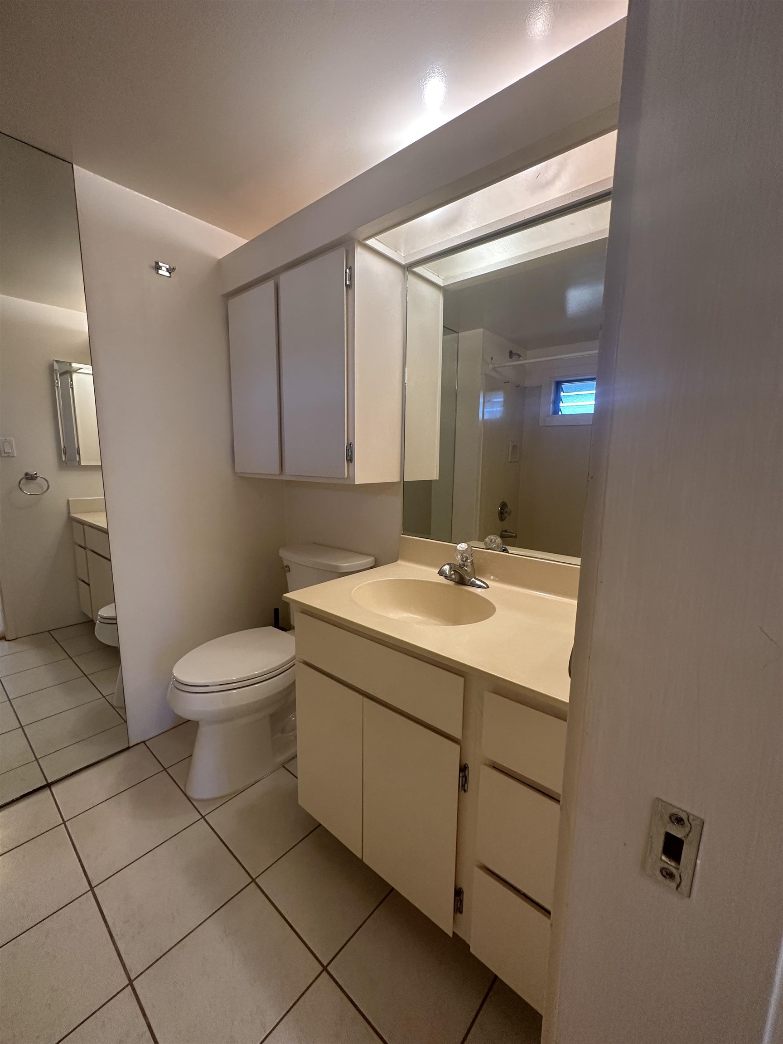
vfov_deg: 102.1
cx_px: 392
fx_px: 422
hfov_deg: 85.7
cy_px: 522
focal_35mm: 14
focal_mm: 2.22
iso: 200
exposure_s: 1/120
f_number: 2.2
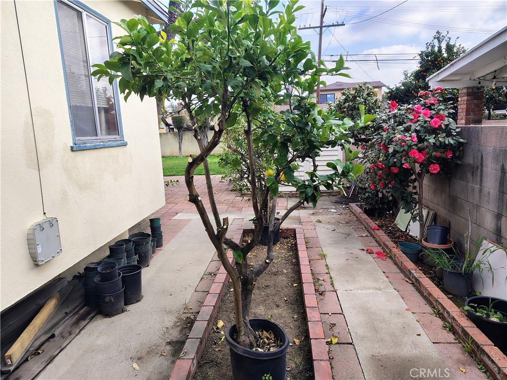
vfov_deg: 56.8
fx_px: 352
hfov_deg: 71.6
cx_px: 254
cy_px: 190
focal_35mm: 24
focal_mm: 5.56
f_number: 1.8
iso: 100
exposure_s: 1/449
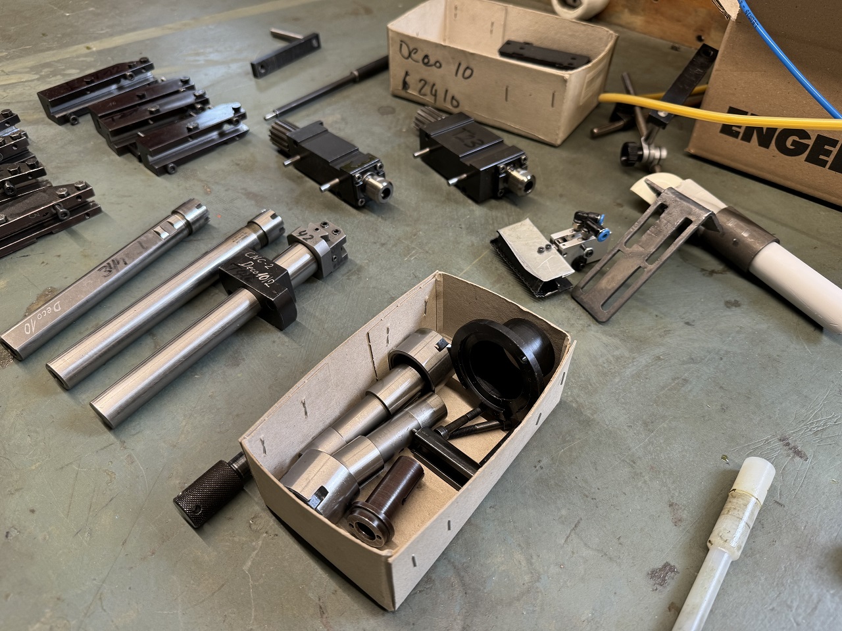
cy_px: 316
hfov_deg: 71.6
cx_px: 421
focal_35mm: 24
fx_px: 584
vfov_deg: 56.8
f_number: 1.78
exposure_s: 1/50
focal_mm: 6.86
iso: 100
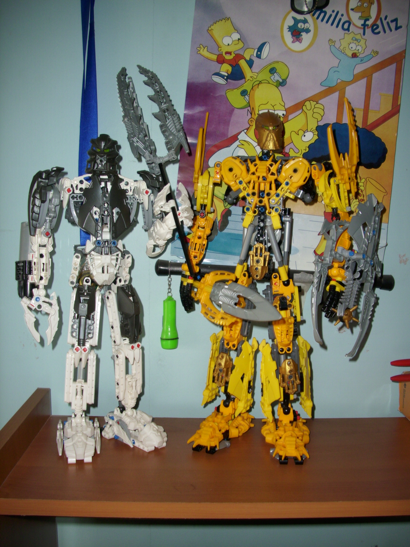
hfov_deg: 45.4
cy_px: 274
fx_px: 490
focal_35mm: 31
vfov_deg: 58.4
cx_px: 205
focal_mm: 6.2
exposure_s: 1/30
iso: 50
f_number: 2.8
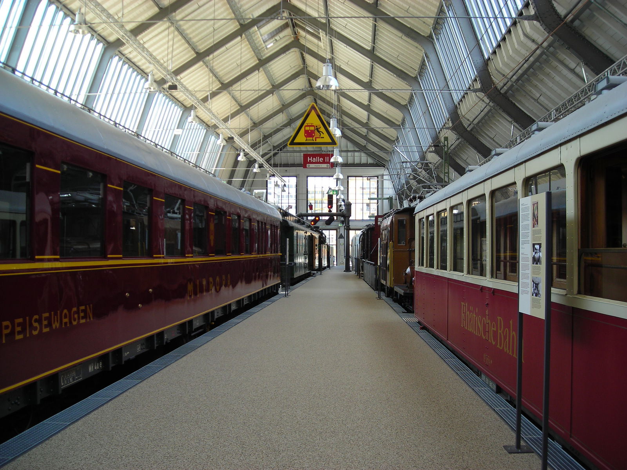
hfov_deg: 49.0
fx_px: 688
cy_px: 235
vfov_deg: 37.7
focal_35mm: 38
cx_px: 314
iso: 50
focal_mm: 6.3
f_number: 3.2
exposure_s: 1/48
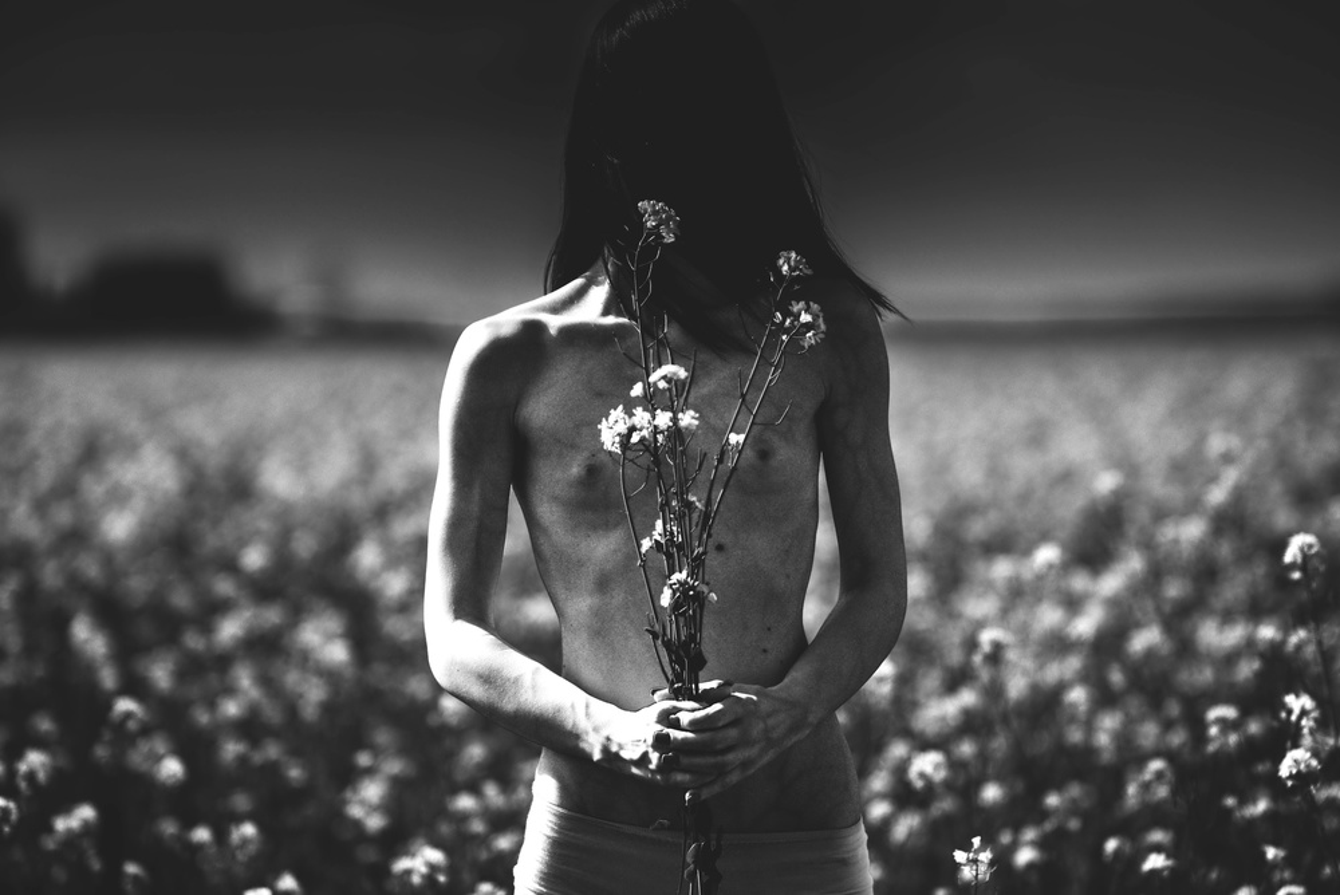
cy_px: 448
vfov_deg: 10.2
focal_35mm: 135
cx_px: 670
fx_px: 5028
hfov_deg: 15.2
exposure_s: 1/2500
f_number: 2.8
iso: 50
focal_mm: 135
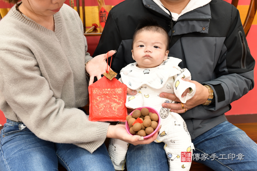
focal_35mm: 35
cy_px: 86
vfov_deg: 37.9
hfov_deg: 54.4
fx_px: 250
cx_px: 128
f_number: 4.5
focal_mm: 35
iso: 800
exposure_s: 1/200
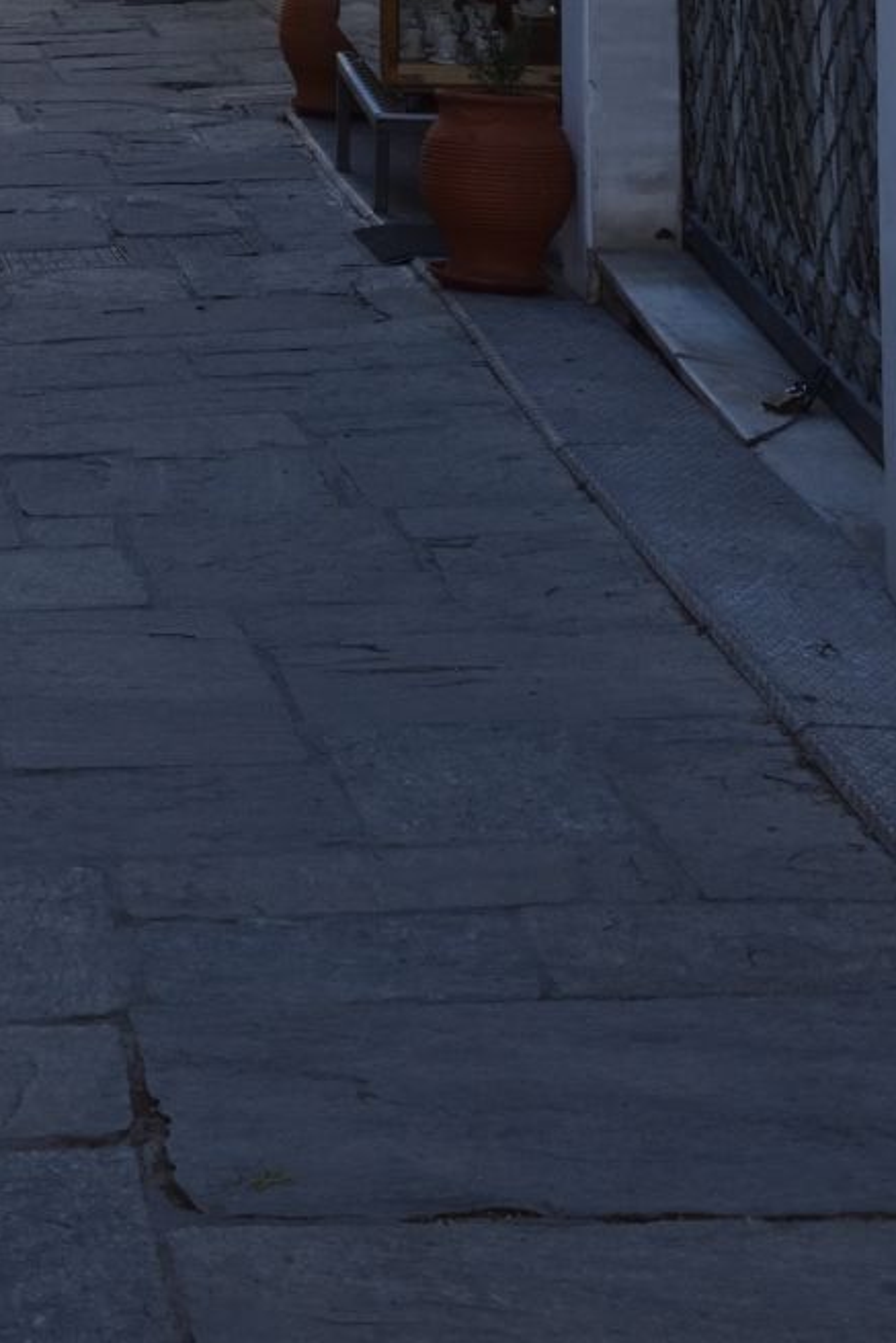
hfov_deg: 10.6
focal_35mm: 125
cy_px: -724
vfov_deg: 15.1
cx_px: -391
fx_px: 4664
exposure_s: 1/250
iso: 800
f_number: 11
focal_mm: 40
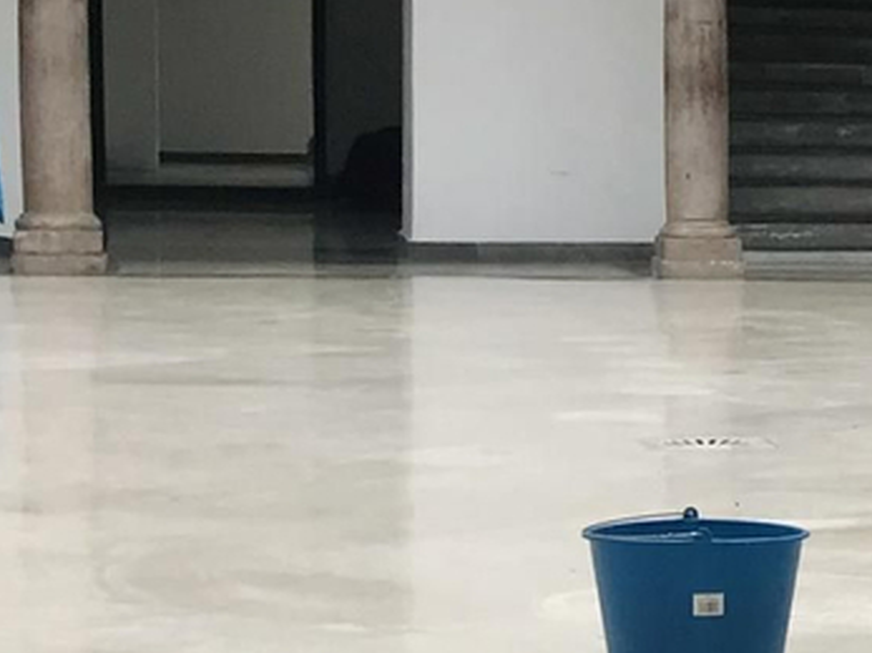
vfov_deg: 11.5
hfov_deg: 13.2
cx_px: 1757
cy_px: 429
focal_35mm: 129
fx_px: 3248
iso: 20
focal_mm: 3.99
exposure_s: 1/232
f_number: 1.8
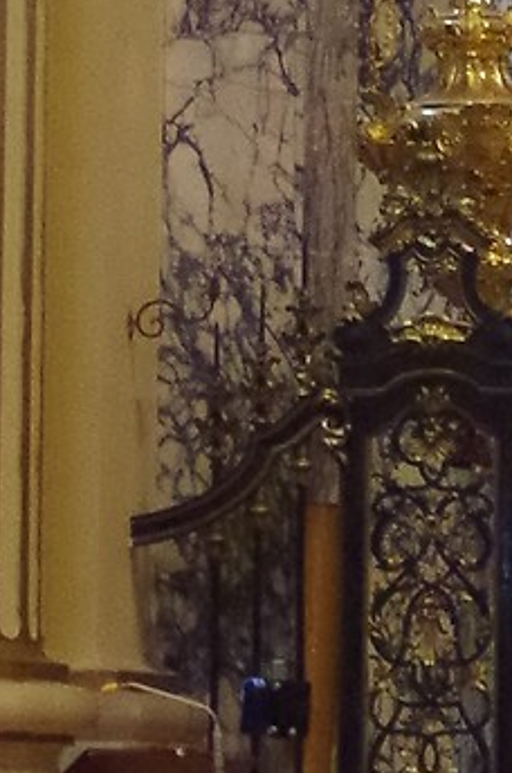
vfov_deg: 3.9
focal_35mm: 523
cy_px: -697
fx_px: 11202
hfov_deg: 2.6
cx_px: 1488
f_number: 5.6
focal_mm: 50
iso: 3200
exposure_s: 1/40
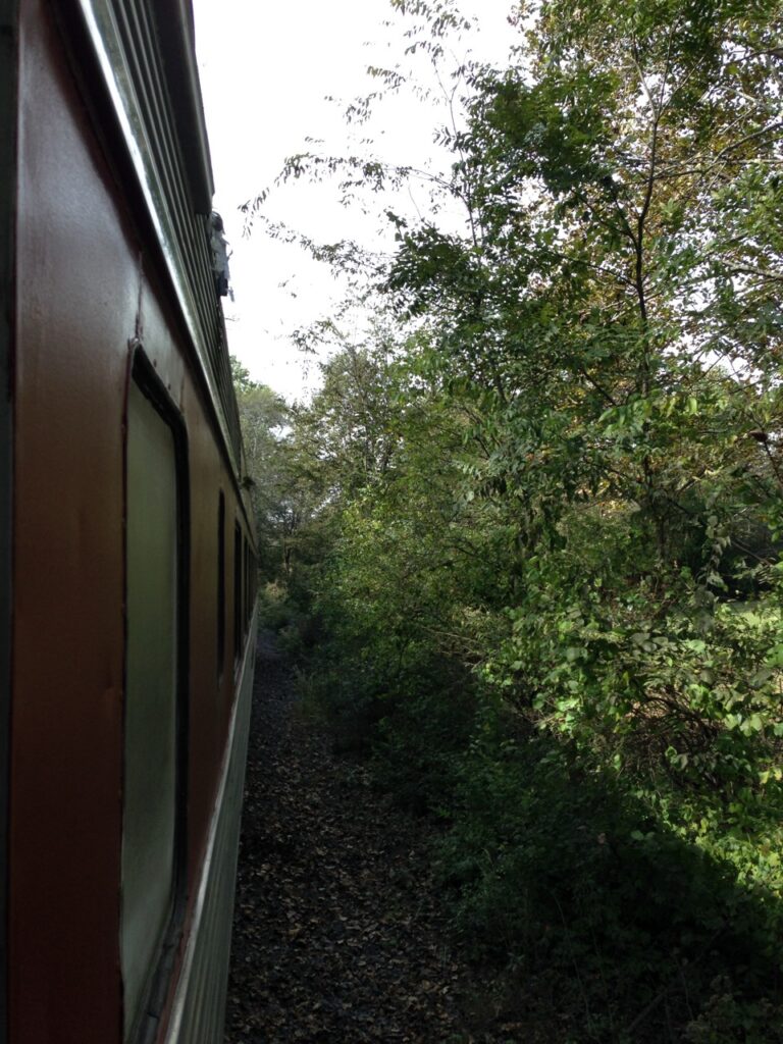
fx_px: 995
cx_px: 392
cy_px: 522
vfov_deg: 55.4
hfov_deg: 42.9
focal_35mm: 33
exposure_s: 1/387
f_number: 2.4
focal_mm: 4.12
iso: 50
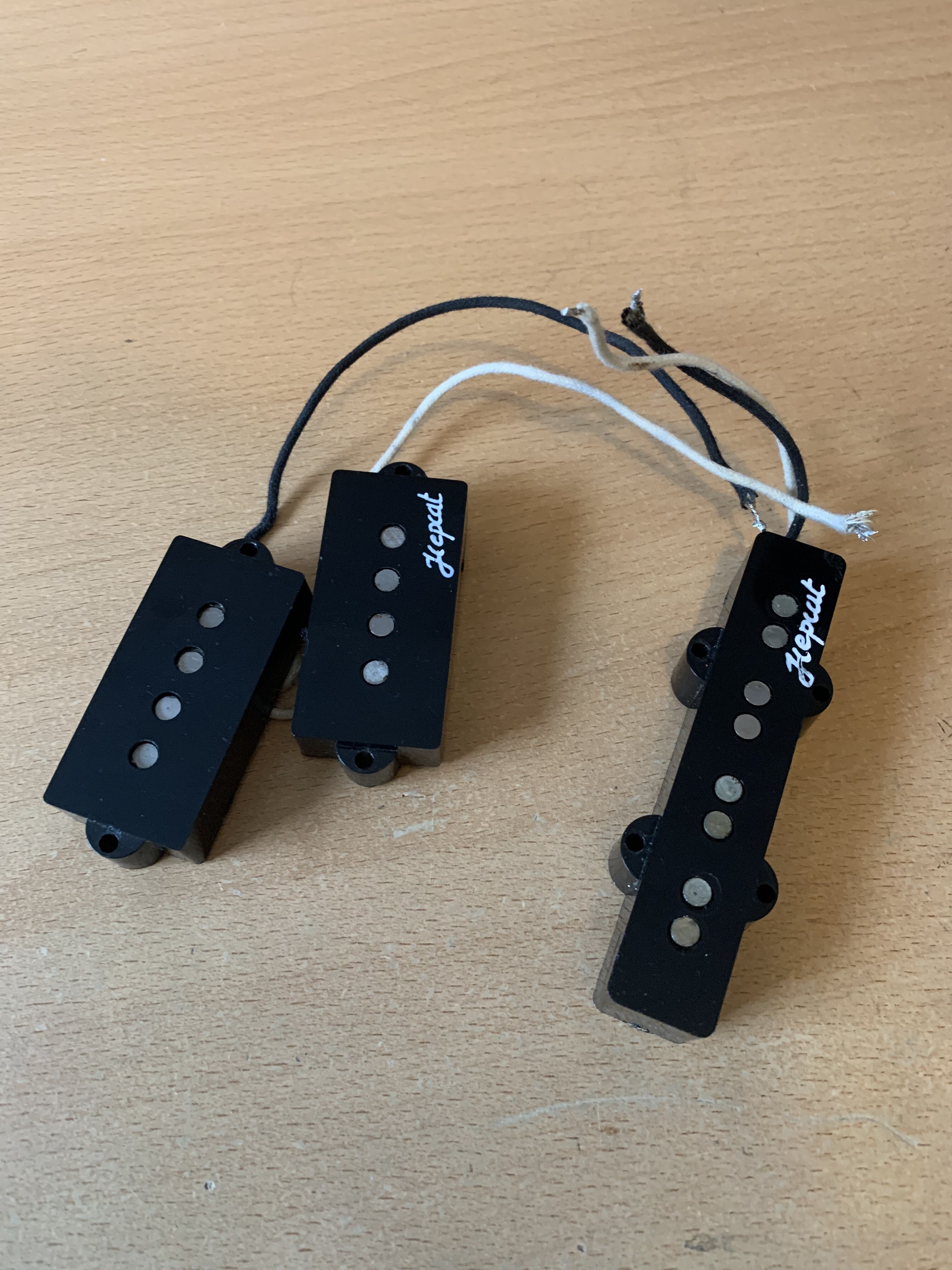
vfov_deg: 67.3
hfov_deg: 53.1
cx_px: 476
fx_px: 953
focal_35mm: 26
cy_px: 635
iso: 320
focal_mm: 4.25
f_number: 1.8
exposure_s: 1/60
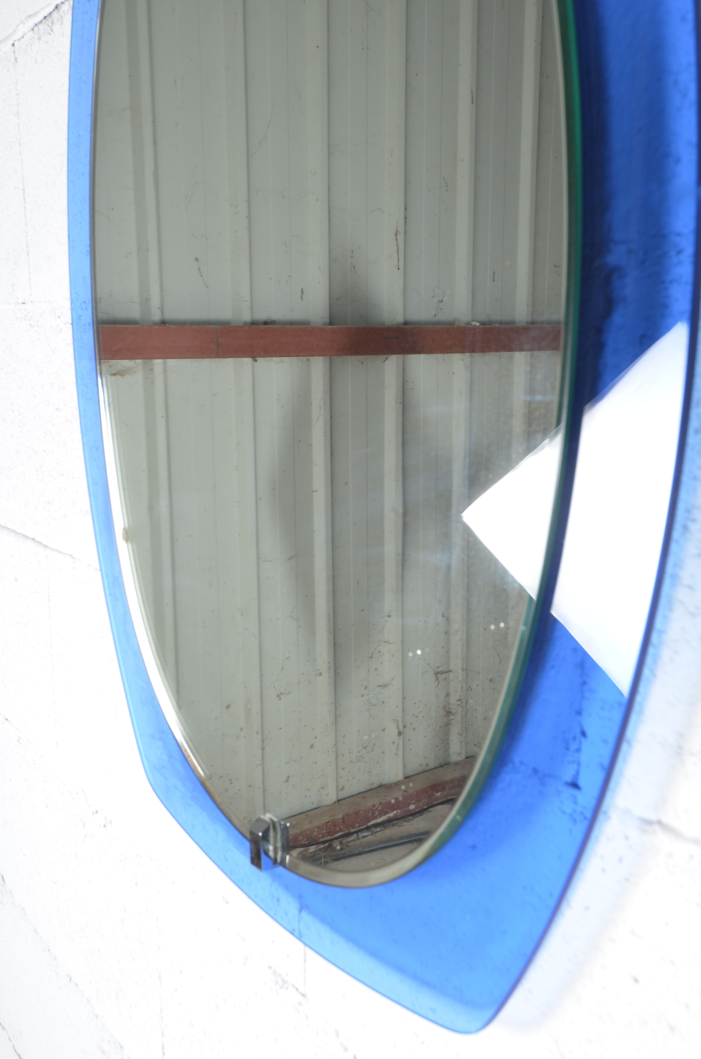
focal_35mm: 36
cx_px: 350
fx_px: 1056
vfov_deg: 53.2
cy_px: 530
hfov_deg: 36.7
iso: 100
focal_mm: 24
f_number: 11
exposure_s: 1/125
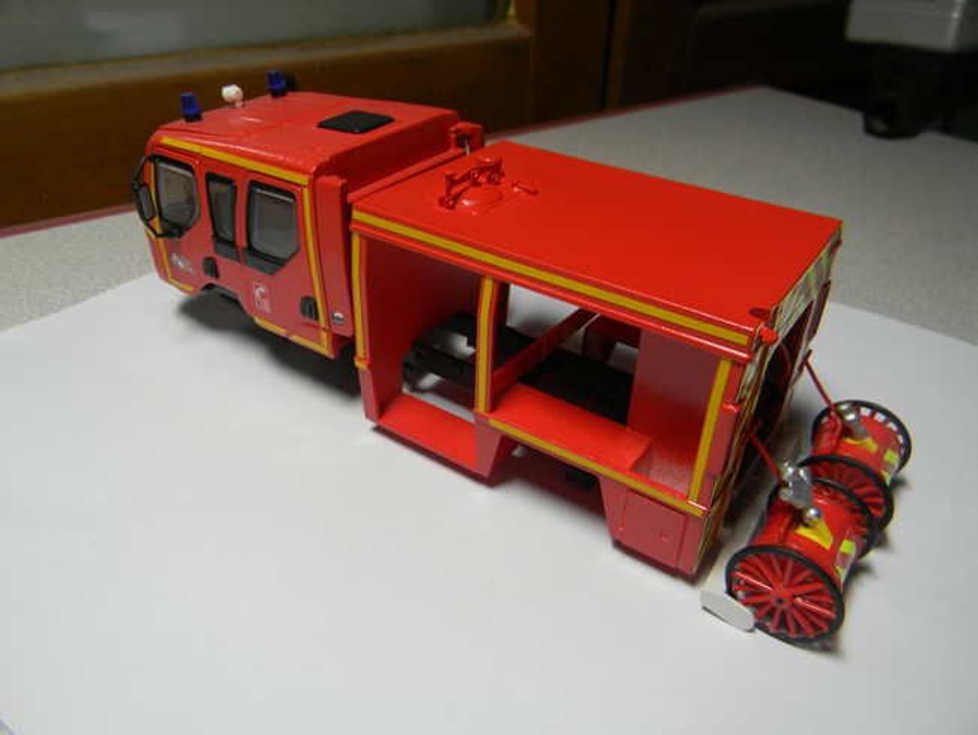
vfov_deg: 49.8
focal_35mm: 28
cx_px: 489
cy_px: 368
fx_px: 791
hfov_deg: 63.4
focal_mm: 5
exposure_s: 1/30
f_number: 3.5
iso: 124
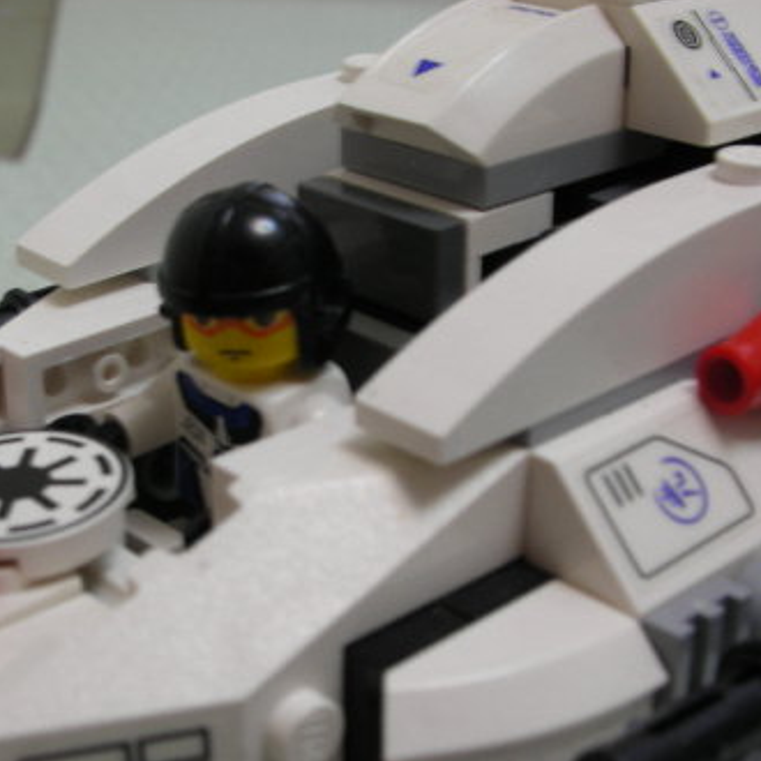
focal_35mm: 60
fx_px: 1492
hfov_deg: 28.3
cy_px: 434
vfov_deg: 28.6
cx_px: 212
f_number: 3
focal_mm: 5.8
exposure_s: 1/5.7
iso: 50
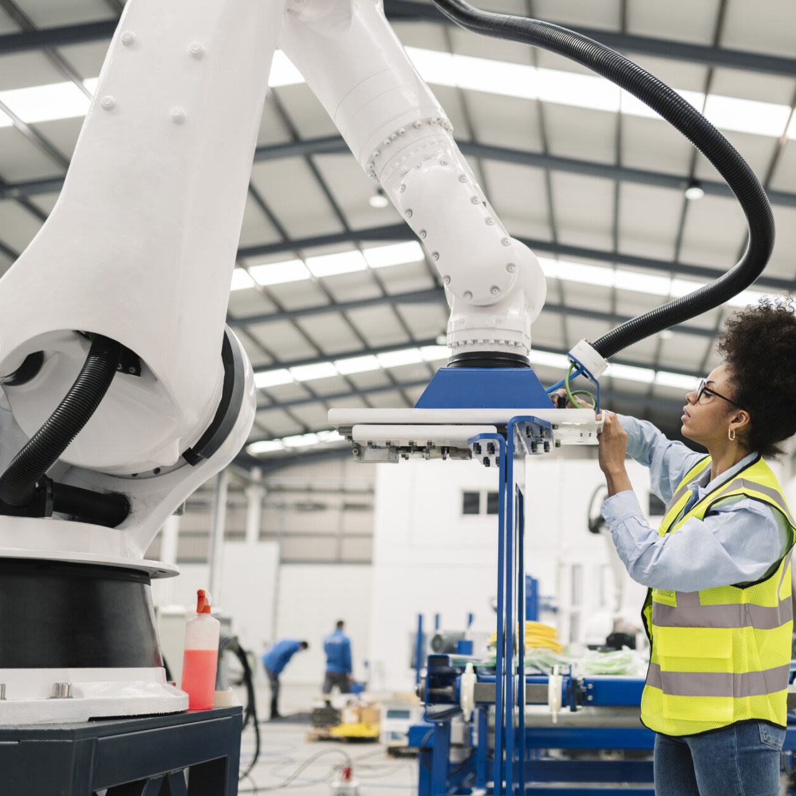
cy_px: 399
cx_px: 590
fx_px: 1171
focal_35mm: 45
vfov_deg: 37.6
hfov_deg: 36.7
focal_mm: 35
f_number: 1.8
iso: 500
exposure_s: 1/500
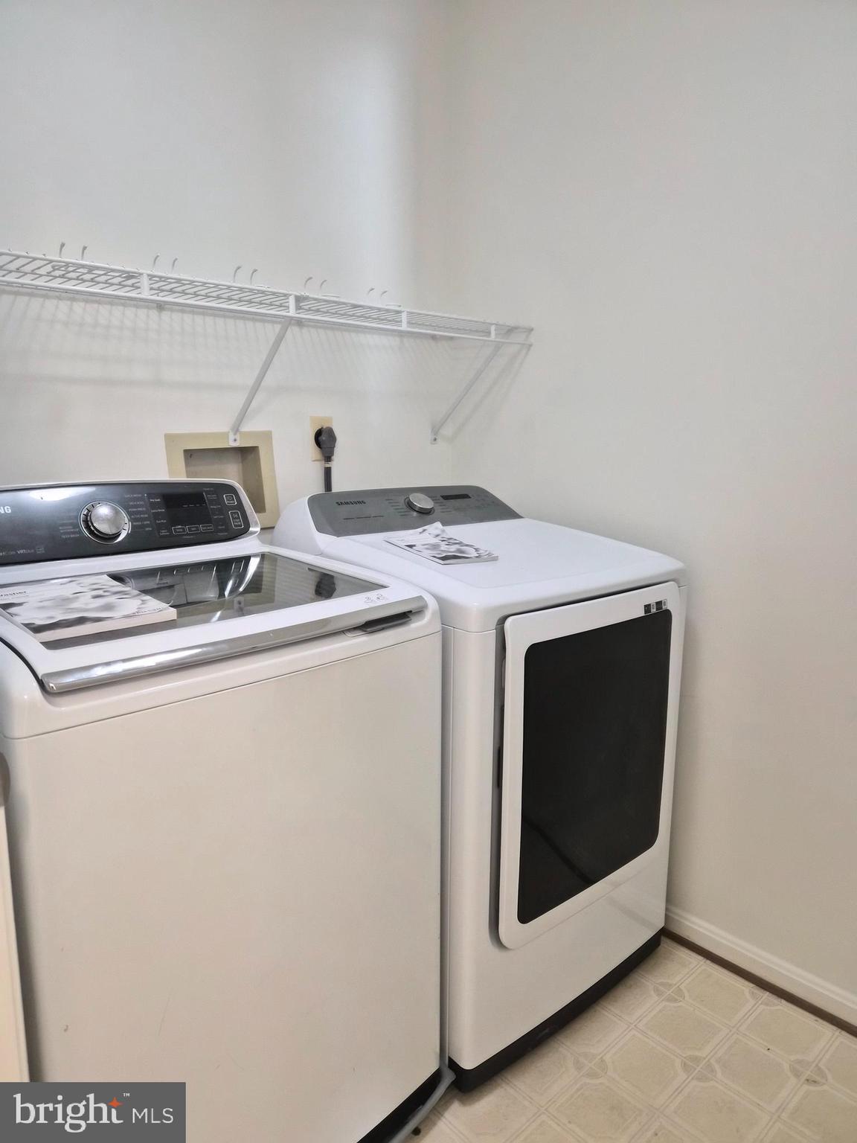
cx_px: 428
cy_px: 572
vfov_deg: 73.9
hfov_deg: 58.9
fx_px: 759
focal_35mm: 23
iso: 500
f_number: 1.8
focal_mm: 5.4
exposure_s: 1/120
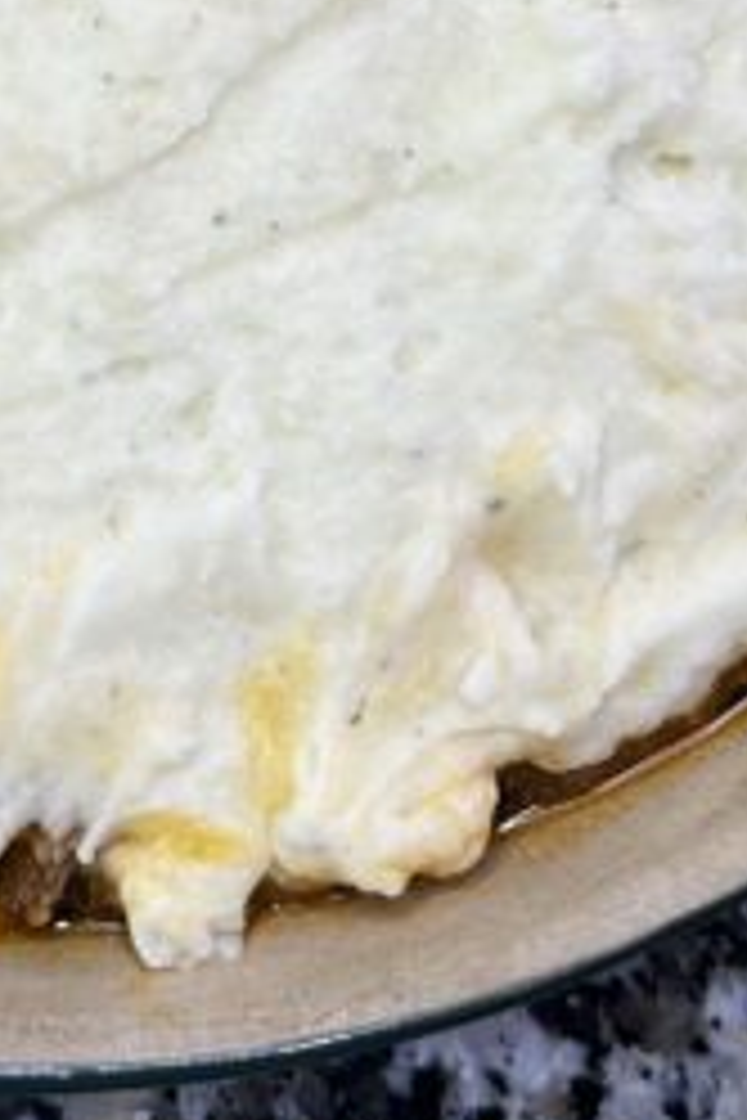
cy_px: -468
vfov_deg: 17.0
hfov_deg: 12.2
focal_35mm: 111
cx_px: -9
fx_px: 3455
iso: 64
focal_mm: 5.7
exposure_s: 1/120
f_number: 1.5
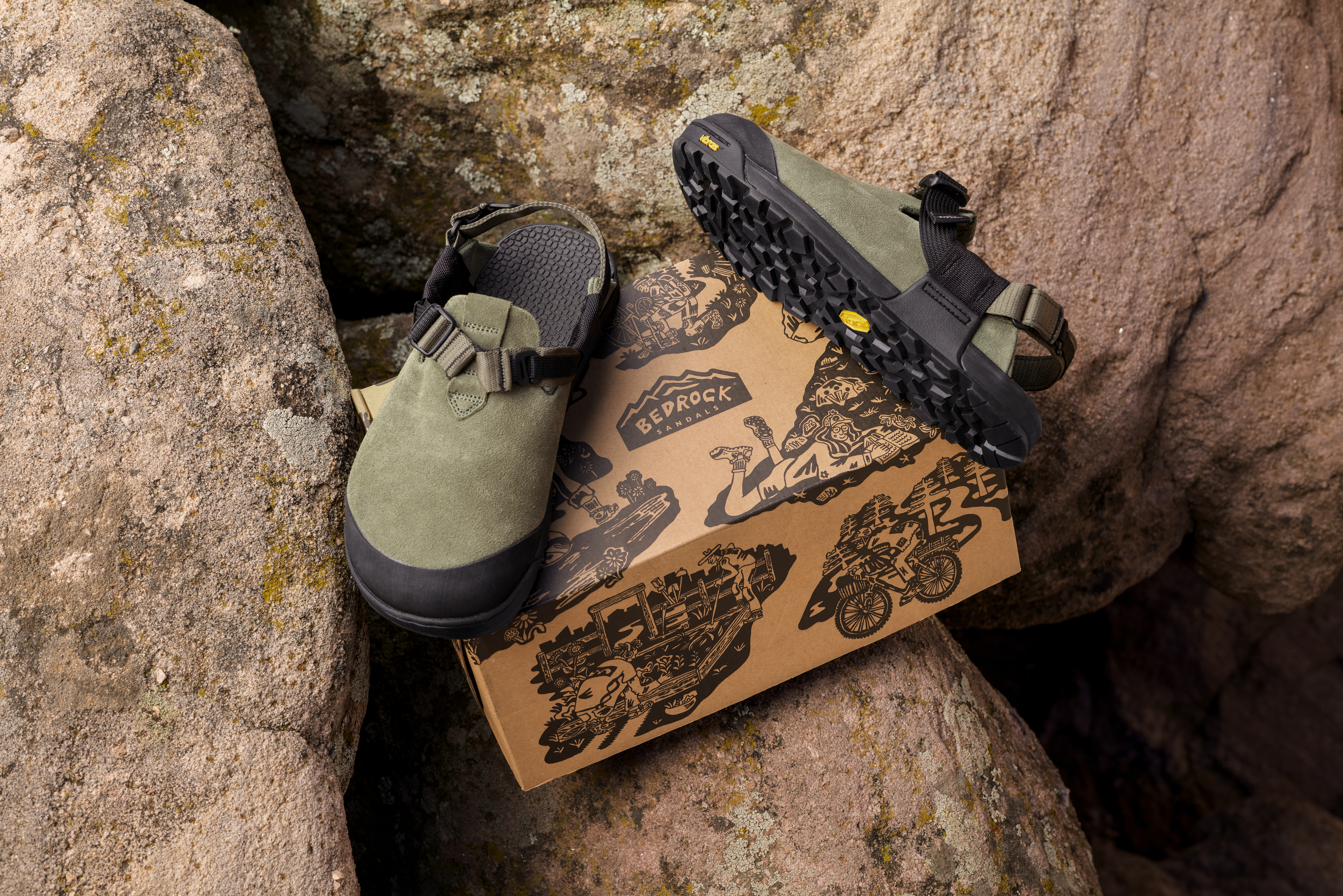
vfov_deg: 27.0
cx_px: 672
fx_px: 1866
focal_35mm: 50
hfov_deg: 39.6
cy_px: 448
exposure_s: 1/250
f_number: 6.3
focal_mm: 50
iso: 200
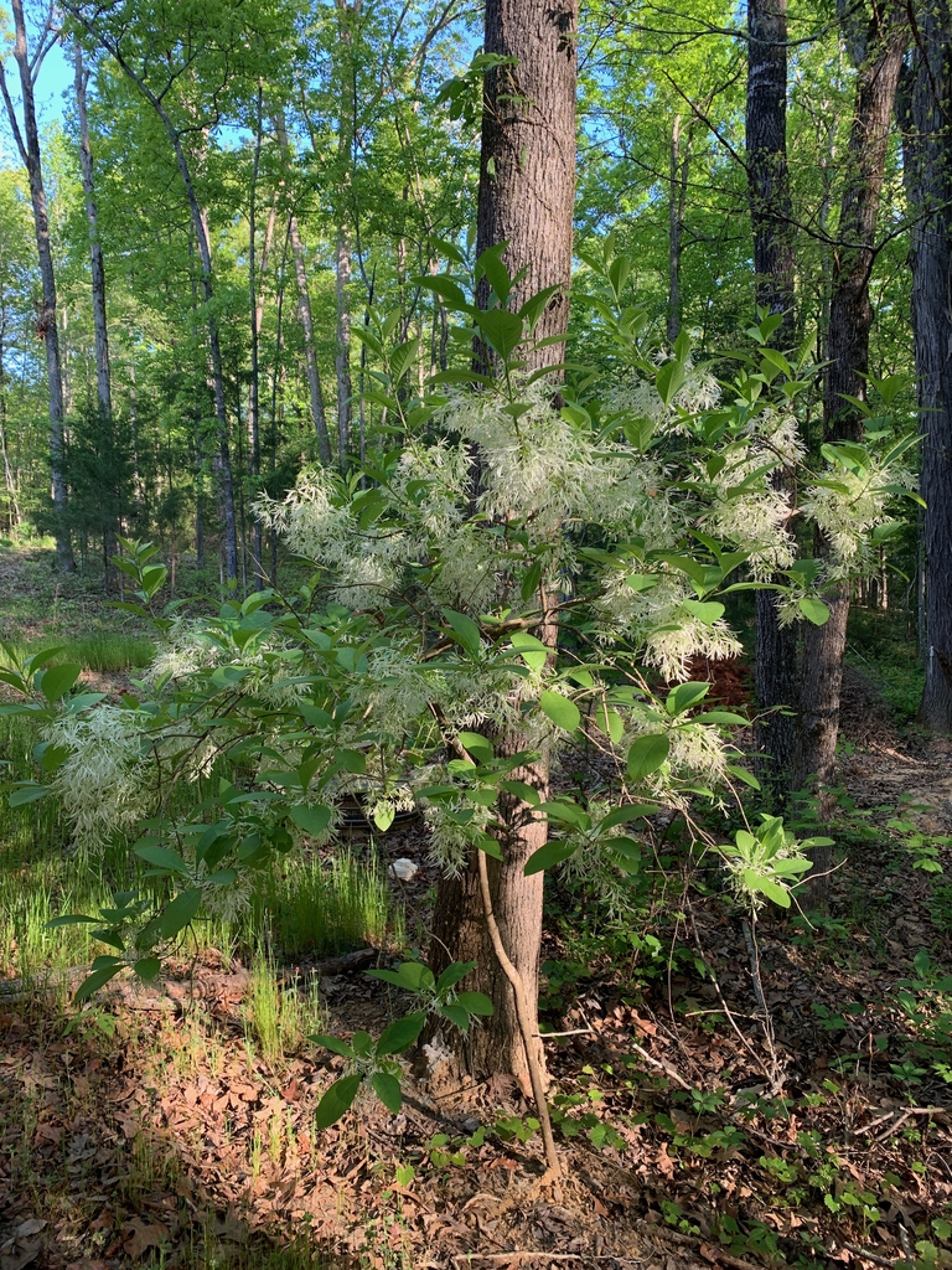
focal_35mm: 26
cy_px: 635
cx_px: 476
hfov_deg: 53.1
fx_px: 953
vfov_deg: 67.3
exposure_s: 1/121
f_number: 1.8
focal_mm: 4.25
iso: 32
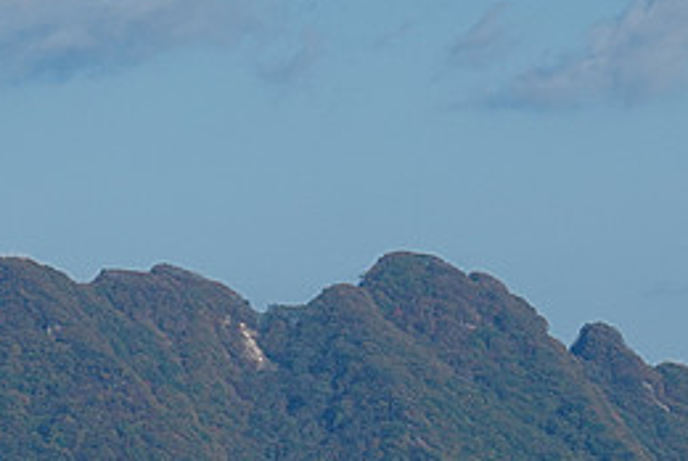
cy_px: 582
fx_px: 11288
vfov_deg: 2.3
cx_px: 257
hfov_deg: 3.5
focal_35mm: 590
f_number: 5.6
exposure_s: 1/800
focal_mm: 69.49
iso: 125
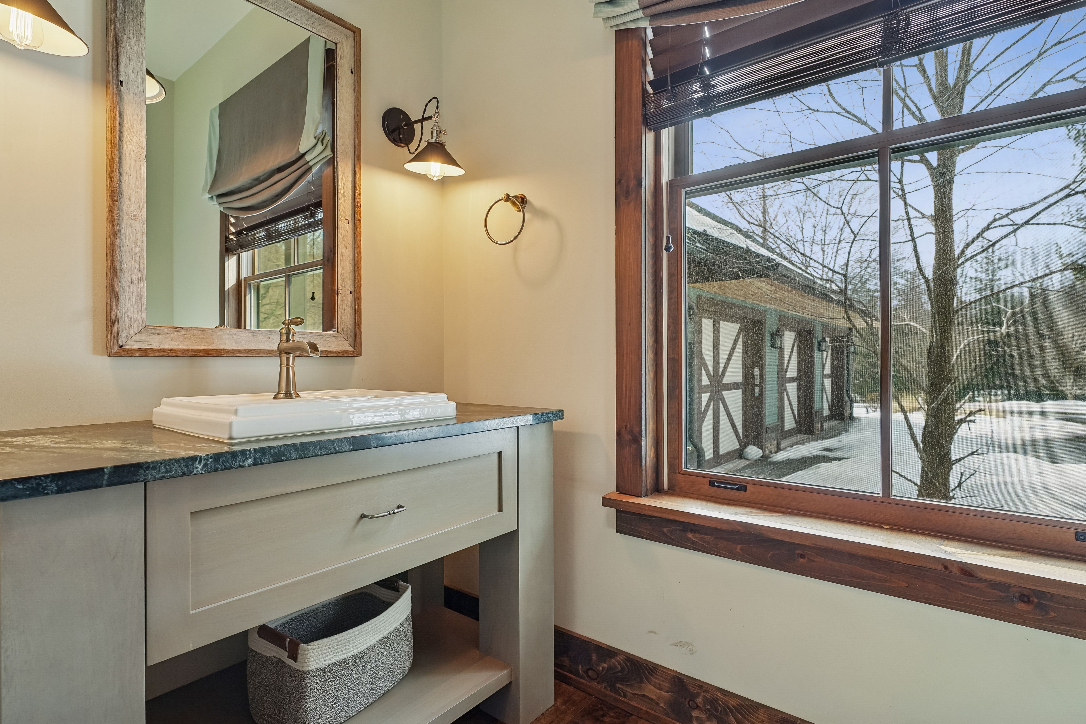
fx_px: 513
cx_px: 543
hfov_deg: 93.3
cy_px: 362
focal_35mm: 17
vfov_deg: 70.4
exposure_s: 1/50
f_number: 6.3
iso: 400
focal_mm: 17
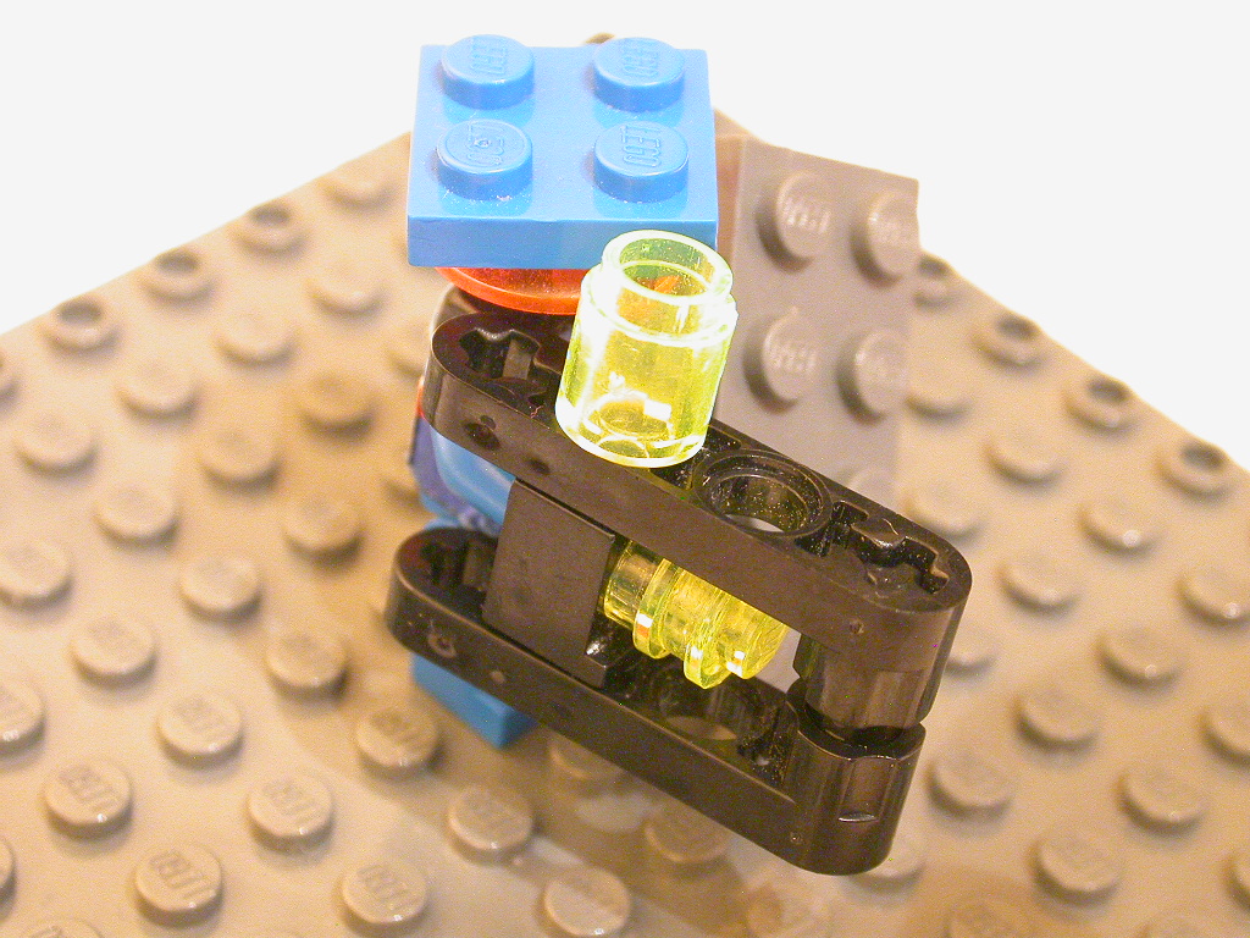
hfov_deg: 21.1
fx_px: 3358
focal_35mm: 93
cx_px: 625
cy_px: 469
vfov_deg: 15.9
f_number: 3.8
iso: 400
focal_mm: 19.3
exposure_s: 1/1.8
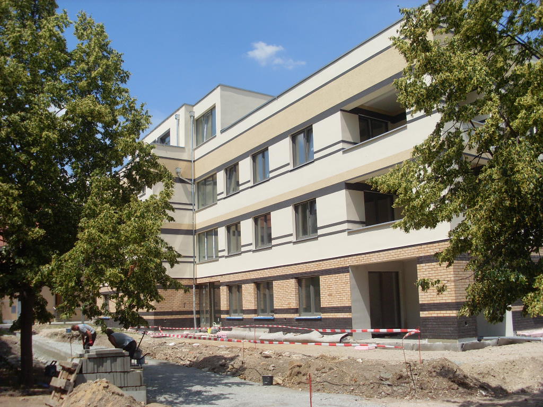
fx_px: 596
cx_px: 272
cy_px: 204
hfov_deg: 49.0
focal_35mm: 38
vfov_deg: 37.7
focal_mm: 6.3
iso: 80
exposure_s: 1/350
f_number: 7.7
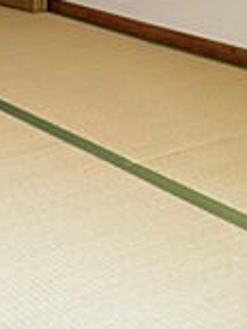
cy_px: -101
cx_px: -97
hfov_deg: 15.8
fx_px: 836
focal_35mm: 88
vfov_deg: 20.3
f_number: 2.8
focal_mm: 4.9
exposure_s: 1/40
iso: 50
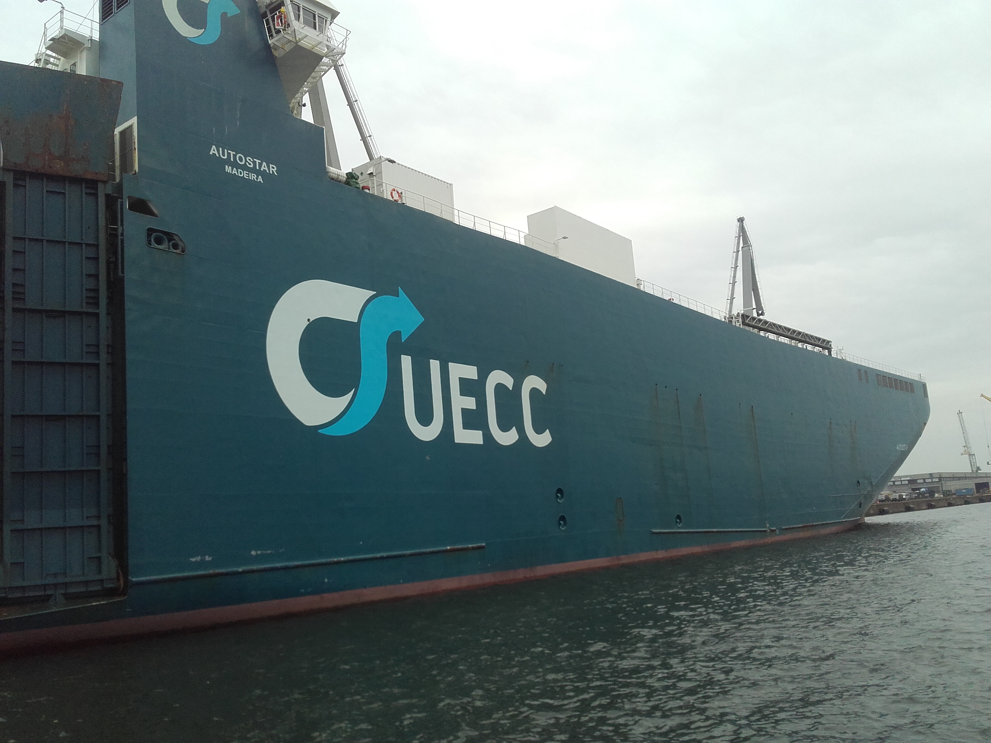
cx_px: 496
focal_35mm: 31
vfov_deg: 45.4
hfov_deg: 58.4
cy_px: 372
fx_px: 887
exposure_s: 1/336
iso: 50
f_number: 2.2
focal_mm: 3.31
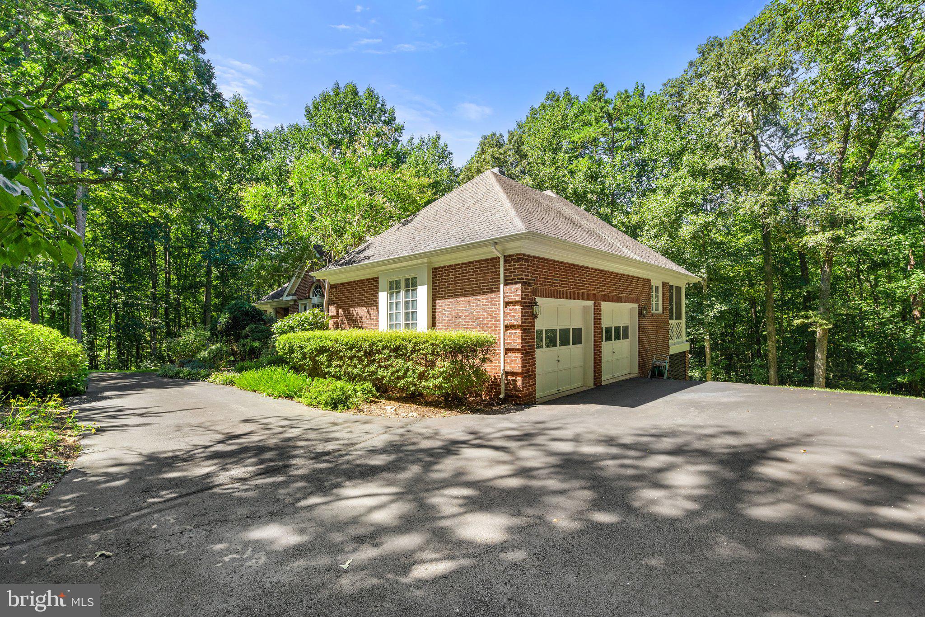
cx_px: 462
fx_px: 411
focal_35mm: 16
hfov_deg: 96.7
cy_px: 308
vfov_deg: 73.7
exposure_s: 1/250
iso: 400
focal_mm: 16
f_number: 10
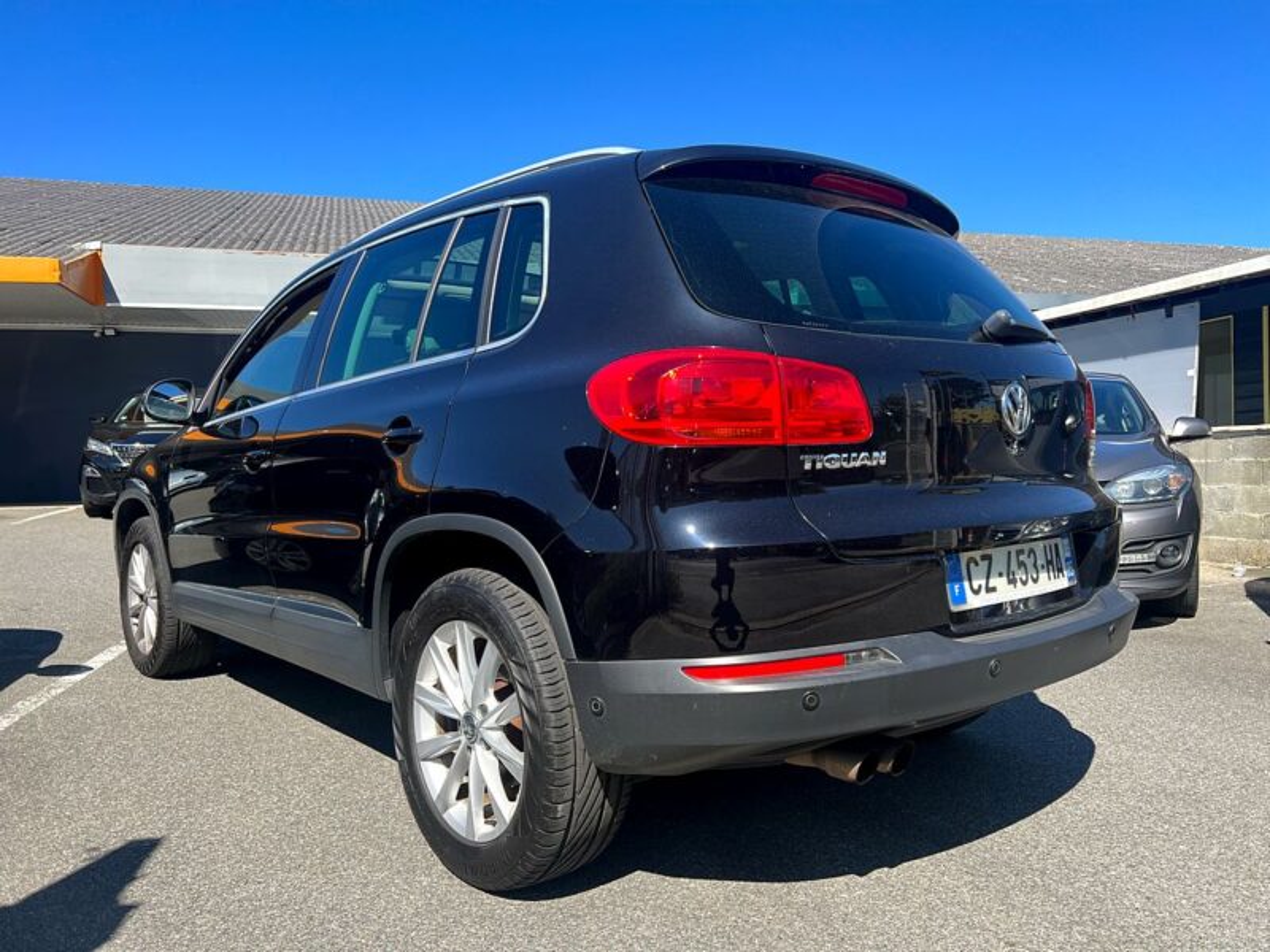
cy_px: 476
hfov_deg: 67.3
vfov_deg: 53.1
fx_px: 954
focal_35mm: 26
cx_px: 635
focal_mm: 5.7
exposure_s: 1/1751
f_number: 1.5
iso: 50
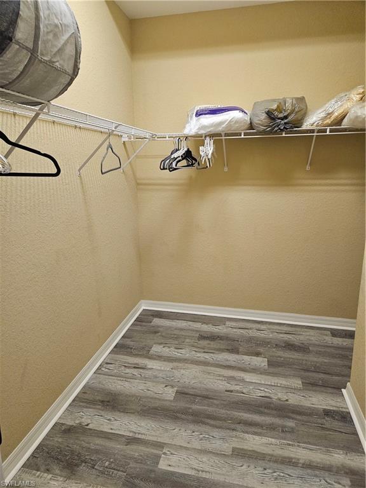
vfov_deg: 73.9
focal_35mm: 23
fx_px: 324
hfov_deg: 58.9
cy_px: 244
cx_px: 183
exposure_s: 1/120
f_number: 1.8
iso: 800
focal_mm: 5.4
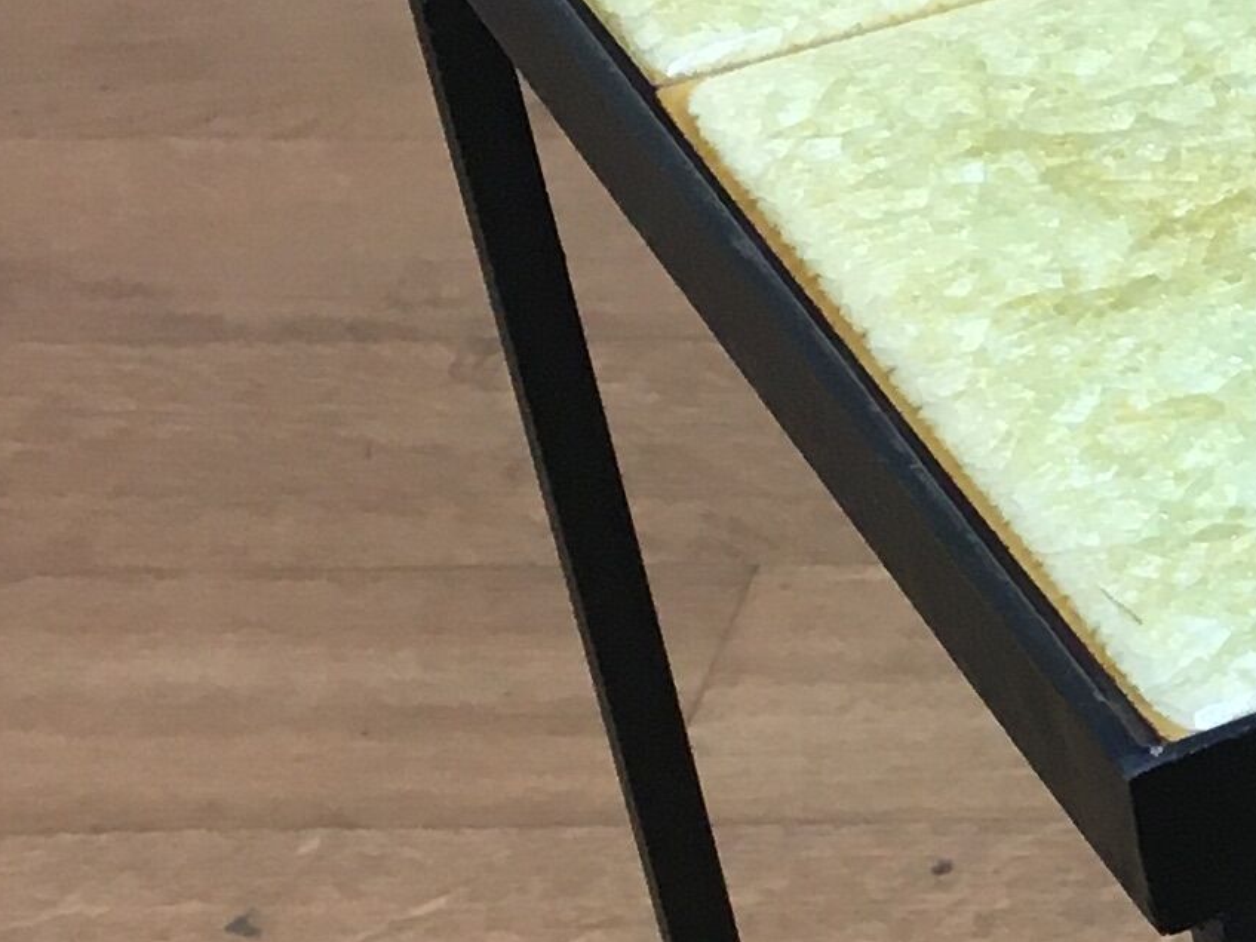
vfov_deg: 10.7
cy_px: 816
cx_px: 2429
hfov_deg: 12.7
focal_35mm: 138
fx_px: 5006
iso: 32
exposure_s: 1/33
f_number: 2.2
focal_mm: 4.15
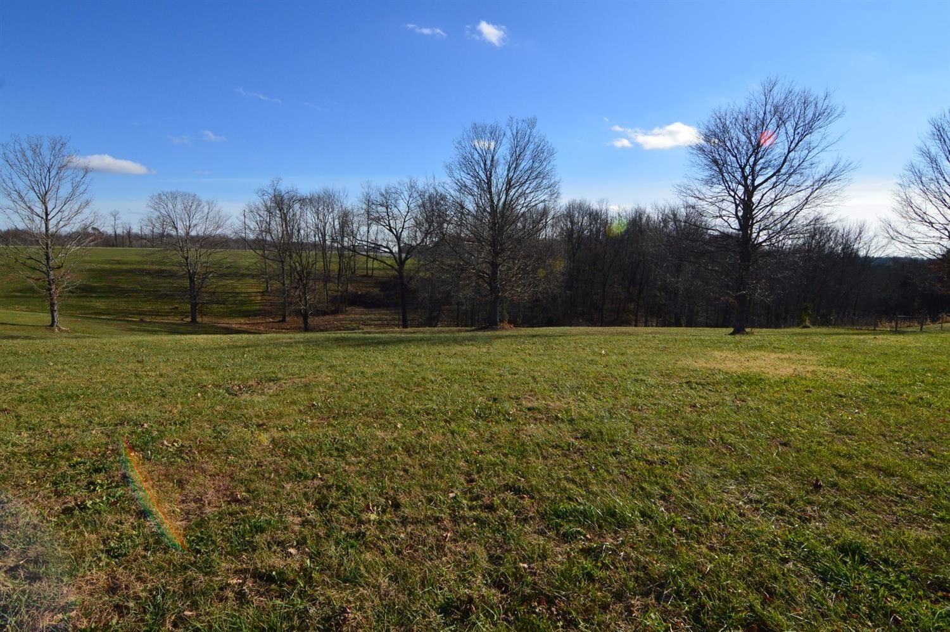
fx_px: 435
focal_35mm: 16
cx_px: 475
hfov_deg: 95.0
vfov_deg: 71.9
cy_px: 316
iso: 320
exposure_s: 1/500
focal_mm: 11
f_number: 11
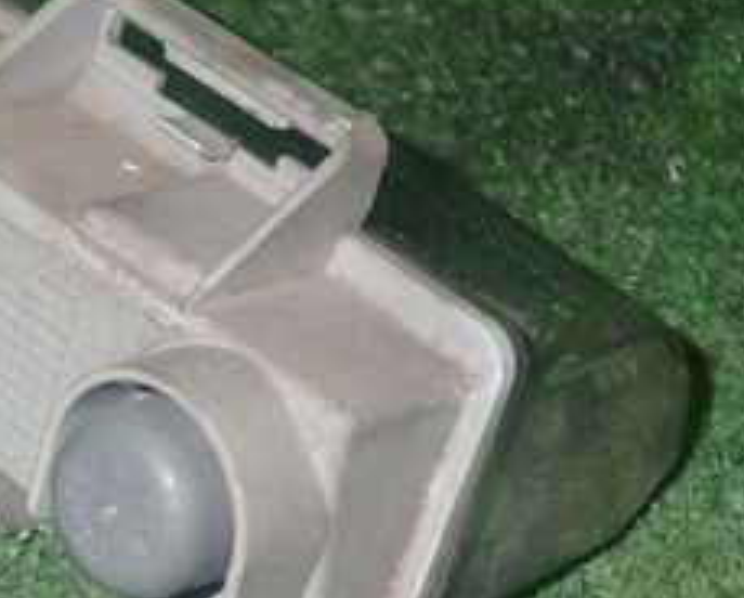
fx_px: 2647
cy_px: 143
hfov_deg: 15.3
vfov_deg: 12.8
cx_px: -182
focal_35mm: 120
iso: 800
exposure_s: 1/50
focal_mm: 8.4
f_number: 9
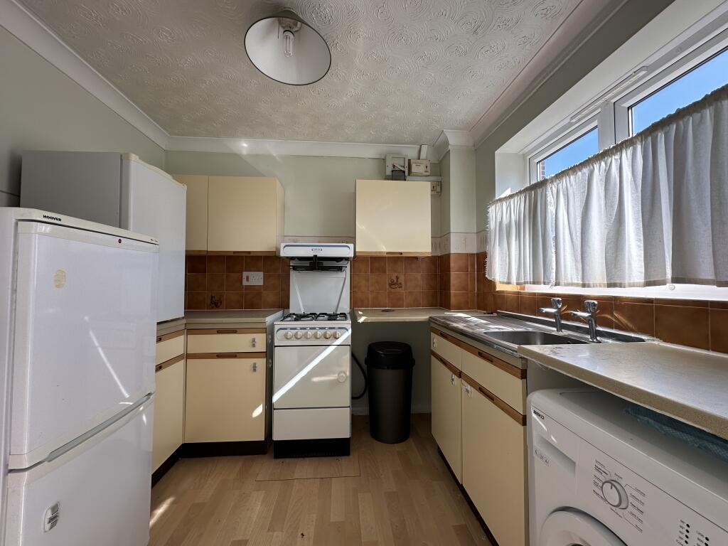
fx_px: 294
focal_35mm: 14
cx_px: 364
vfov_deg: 85.7
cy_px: 273
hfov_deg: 102.1
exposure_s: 1/185
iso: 40
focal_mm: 2.22
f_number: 2.2
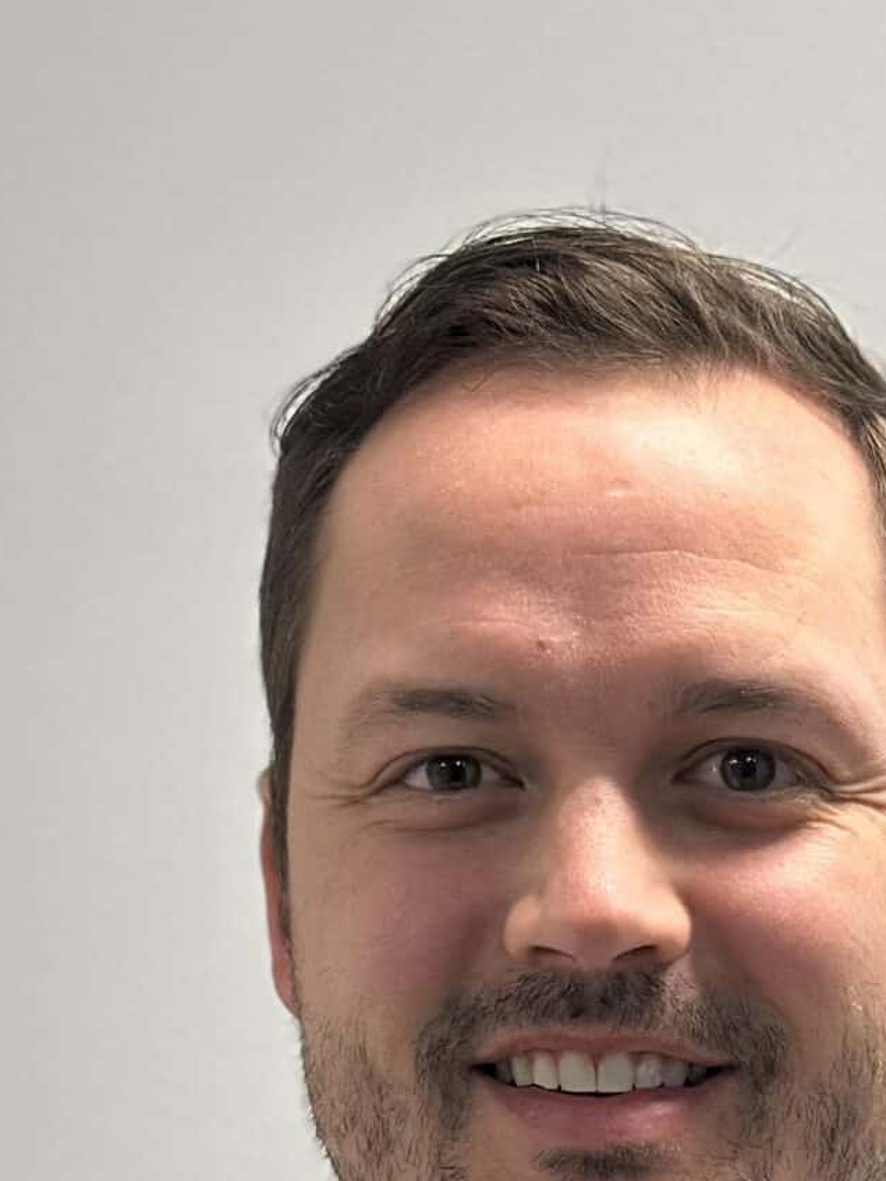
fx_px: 4945
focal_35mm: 145
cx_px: 628
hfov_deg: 10.2
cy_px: 1385
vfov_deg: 13.3
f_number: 1.78
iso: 125
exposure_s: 1/120
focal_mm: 6.86
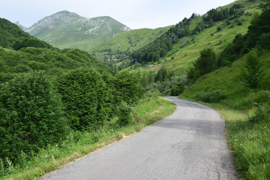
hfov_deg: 51.3
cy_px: 90
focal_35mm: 38
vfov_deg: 35.5
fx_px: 281
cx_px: 135
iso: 400
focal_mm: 25
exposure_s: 1/320
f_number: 11
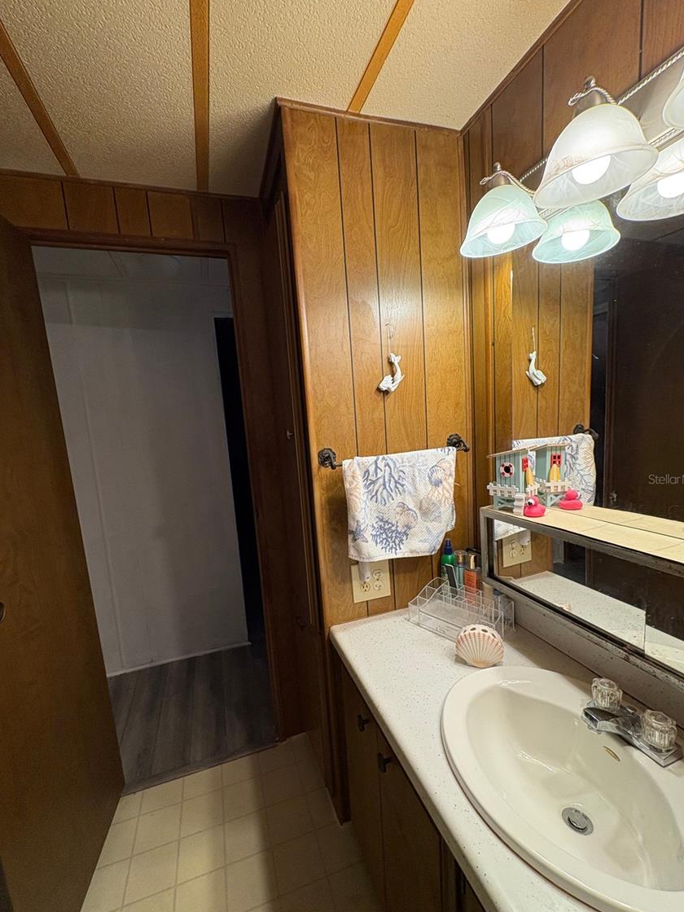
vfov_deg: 98.1
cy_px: 479
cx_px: 340
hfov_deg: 81.7
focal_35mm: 15
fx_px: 395
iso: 160
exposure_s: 1/60
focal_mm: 2.22
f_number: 2.2
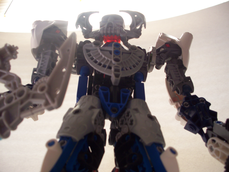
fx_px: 232
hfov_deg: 52.6
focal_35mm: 35
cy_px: 86
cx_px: 114
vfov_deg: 40.7
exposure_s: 1/30
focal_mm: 7.54
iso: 160
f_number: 2.8
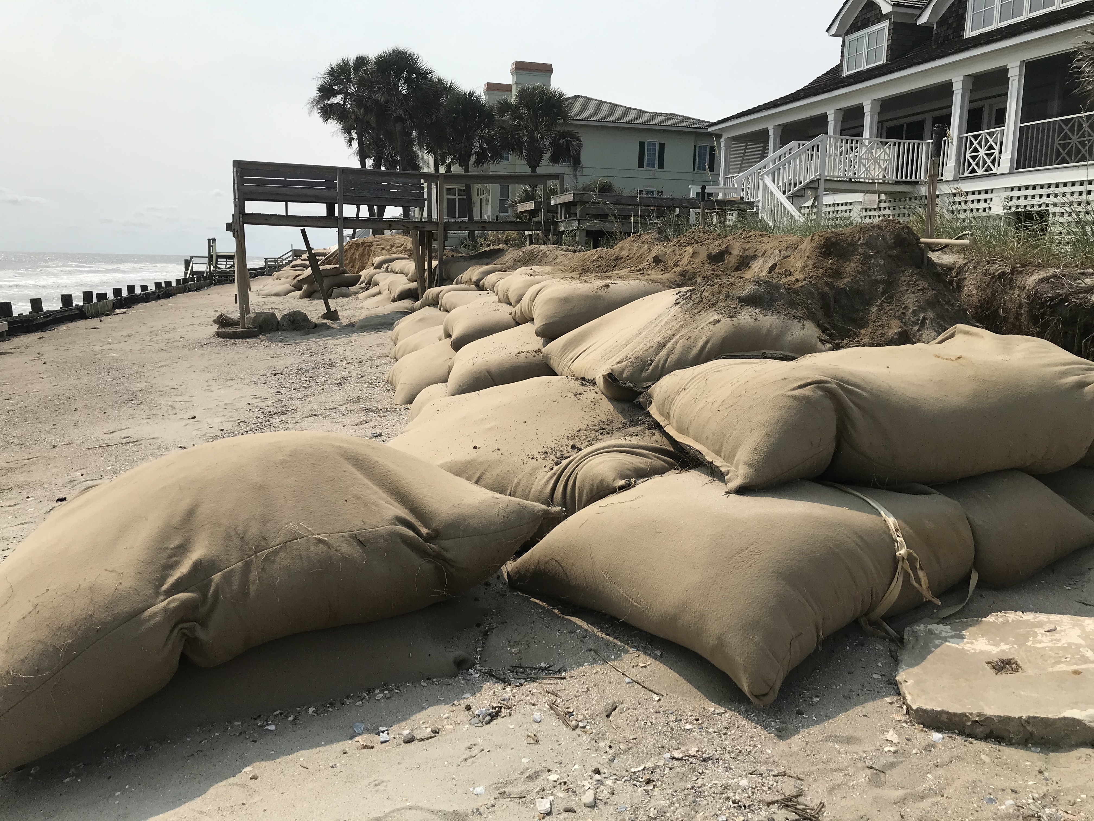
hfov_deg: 63.4
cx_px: 547
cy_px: 410
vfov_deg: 49.7
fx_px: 885
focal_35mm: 28
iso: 20
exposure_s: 1/4808
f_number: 1.8
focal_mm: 3.99
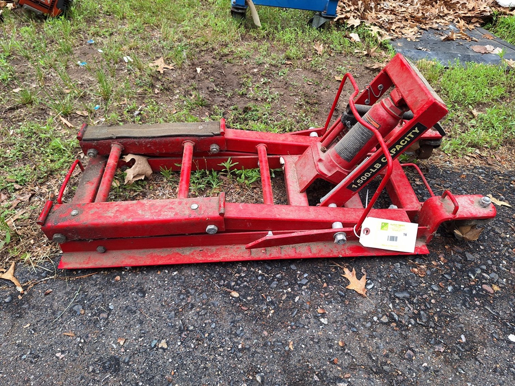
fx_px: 342
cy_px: 193
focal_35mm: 23
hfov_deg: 73.9
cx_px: 258
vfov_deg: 58.9
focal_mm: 5.54
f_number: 1.8
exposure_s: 1/272
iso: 40
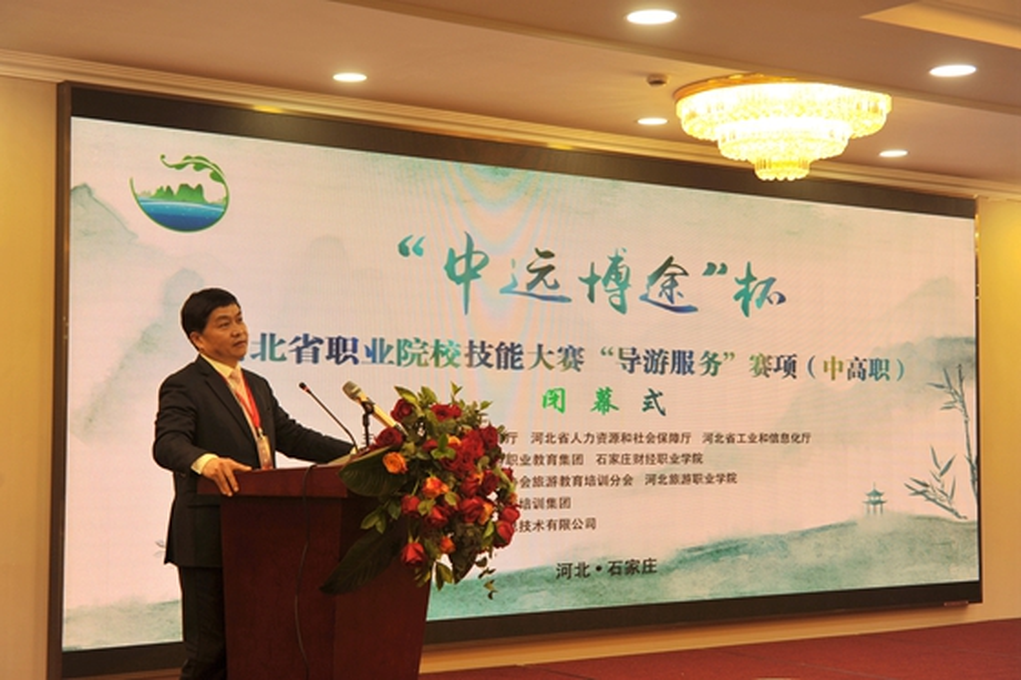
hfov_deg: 33.4
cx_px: 510
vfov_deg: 22.6
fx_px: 1701
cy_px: 340
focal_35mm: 60
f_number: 4.5
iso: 250
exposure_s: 1/60
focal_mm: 60
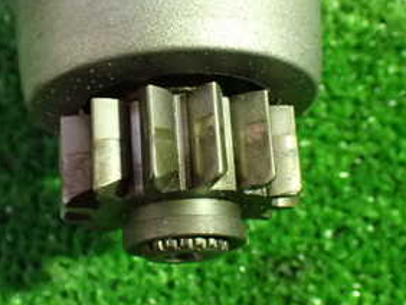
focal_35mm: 68
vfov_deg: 21.6
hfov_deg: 28.5
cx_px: 197
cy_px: 125
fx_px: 798
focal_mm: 5.79
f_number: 2.4
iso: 1600
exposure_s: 1/30
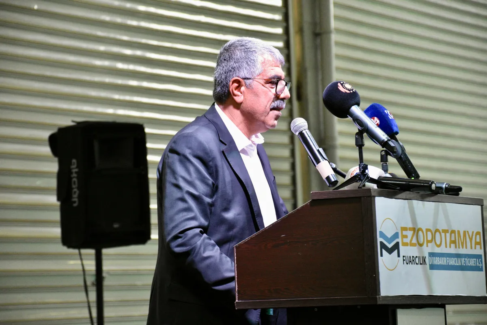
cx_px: 244
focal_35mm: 168
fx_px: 2272
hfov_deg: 12.2
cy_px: 162
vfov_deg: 8.2
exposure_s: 1/160
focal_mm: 112
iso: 3200
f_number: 6.3
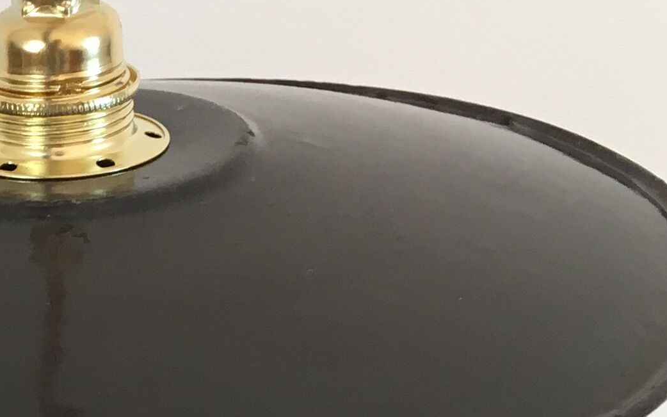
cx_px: -200
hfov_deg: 16.6
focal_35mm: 119
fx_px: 2163
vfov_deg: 10.7
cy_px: 551
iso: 25
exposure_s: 1/33
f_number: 2.2
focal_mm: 4.15
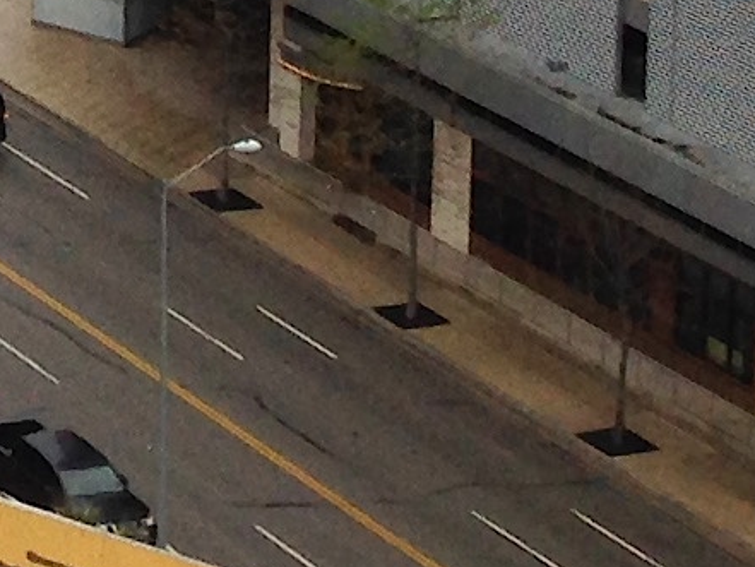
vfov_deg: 5.6
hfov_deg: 7.0
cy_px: -1328
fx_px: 5323
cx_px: -1770
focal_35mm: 244
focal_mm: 4.12
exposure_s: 1/480
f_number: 2.4
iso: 50
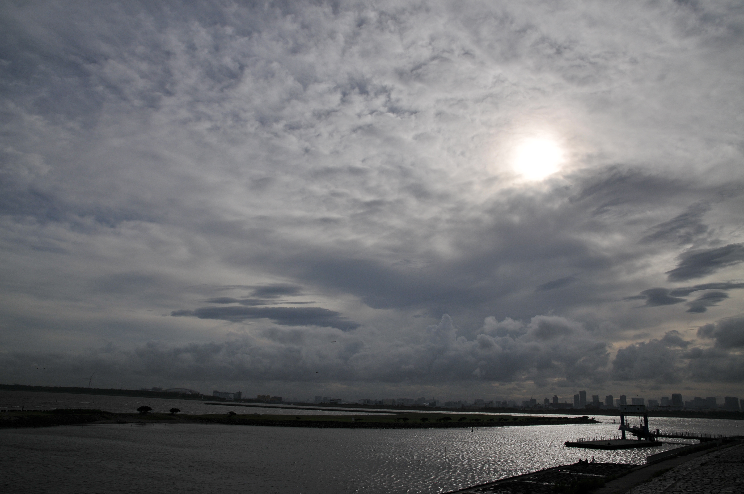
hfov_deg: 73.8
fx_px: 495
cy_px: 247
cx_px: 372
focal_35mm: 24
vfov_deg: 53.0
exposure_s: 1/4000
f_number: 8
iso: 200
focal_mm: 16
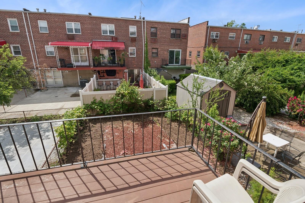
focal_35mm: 17
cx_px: 152
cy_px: 102
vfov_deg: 70.3
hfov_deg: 93.3
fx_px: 144
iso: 640
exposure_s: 1/250
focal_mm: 17
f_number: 14
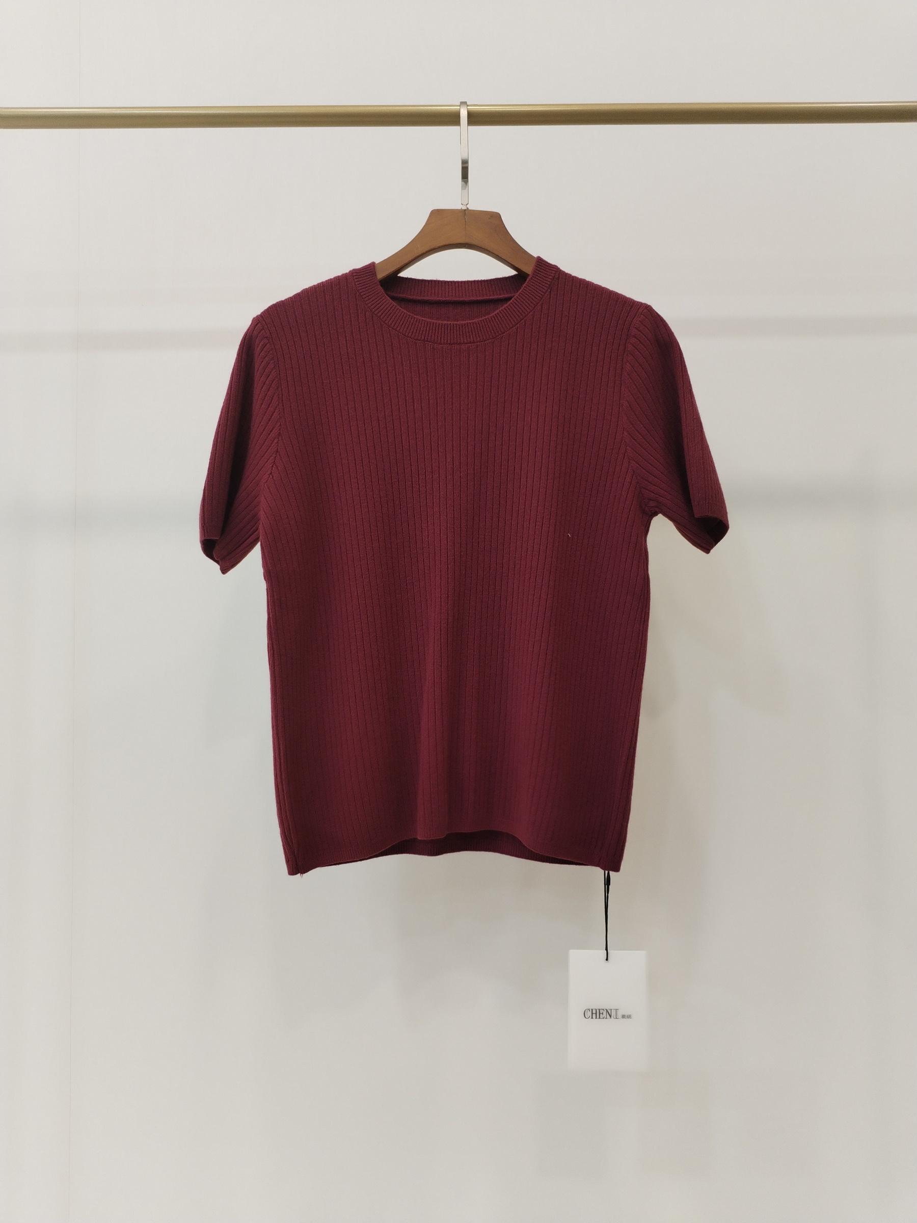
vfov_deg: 61.7
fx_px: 1024
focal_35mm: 29
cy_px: 612
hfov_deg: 48.2
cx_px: 458
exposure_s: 1/60
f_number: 1.8
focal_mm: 4.75
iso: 340
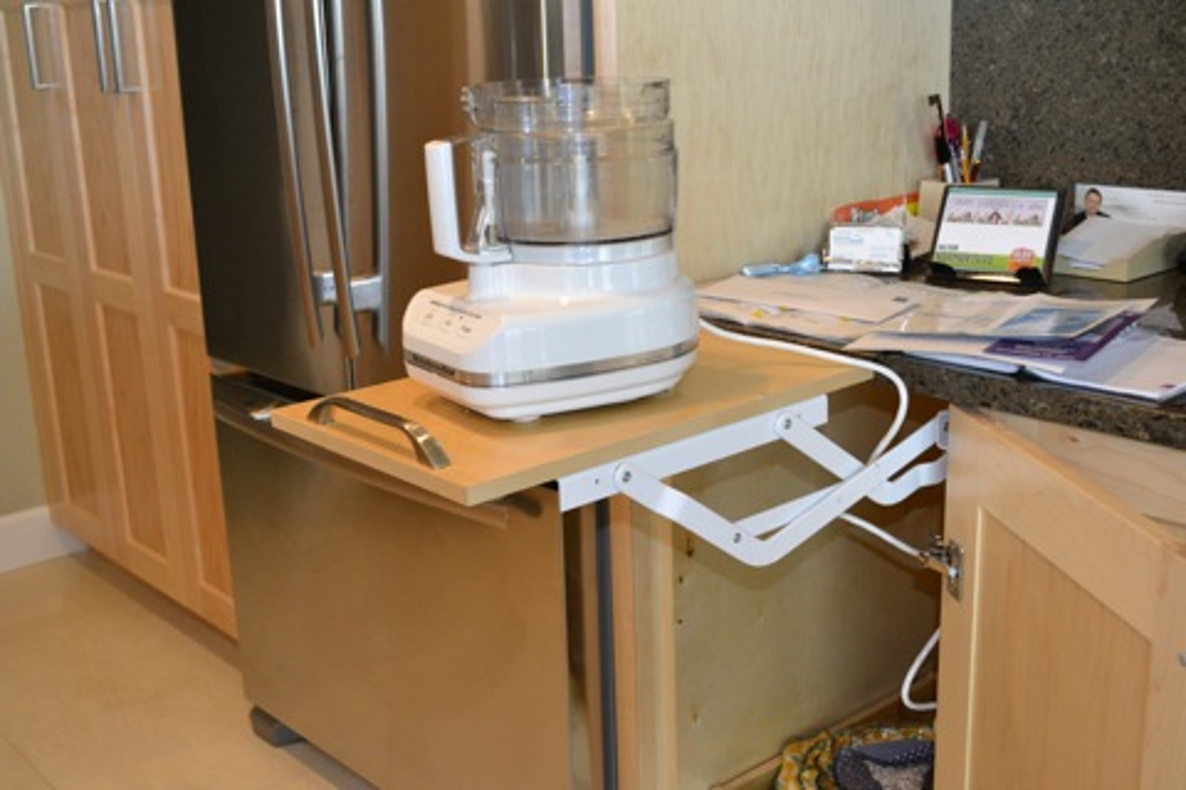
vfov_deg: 31.9
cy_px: 395
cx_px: 593
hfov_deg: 46.4
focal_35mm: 42
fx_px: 1384
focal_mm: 28
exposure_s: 1/60
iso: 1600
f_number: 4.5
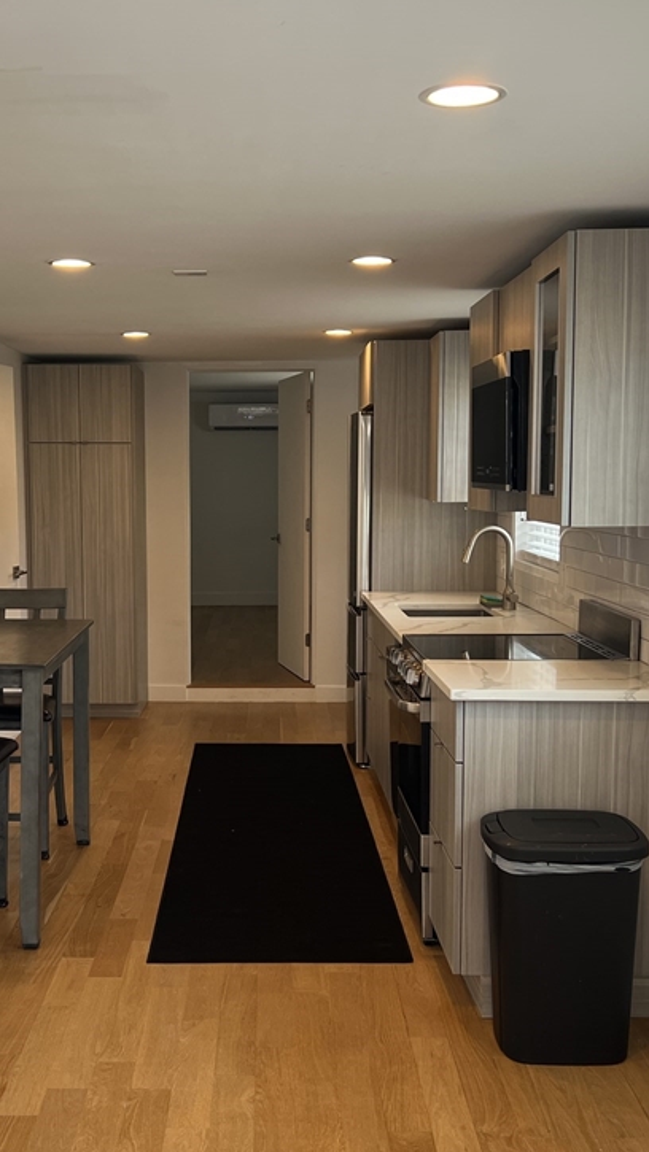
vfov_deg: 50.5
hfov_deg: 29.6
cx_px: 229
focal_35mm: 40
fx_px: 1223
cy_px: 593
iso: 50
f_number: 1.5
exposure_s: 1/120
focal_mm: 5.7
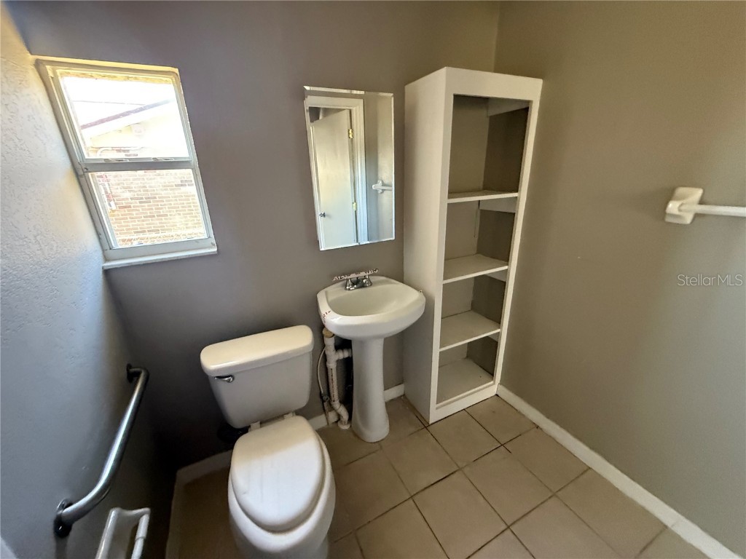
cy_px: 280
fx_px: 302
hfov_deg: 102.1
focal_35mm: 14
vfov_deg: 85.7
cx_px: 373
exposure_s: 1/60
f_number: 2.2
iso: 800
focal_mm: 2.22
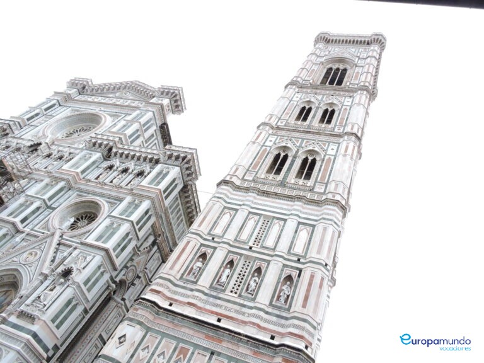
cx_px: 242
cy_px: 182
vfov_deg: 56.8
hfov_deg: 71.6
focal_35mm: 24
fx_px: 336
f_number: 4.2
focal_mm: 4.3
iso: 800
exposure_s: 1/500
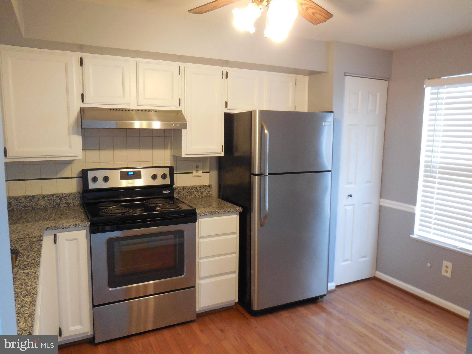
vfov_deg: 54.9
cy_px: 177
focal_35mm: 25
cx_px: 236
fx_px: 341
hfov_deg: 69.4
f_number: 3.1
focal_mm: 4.5
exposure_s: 1/30
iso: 400
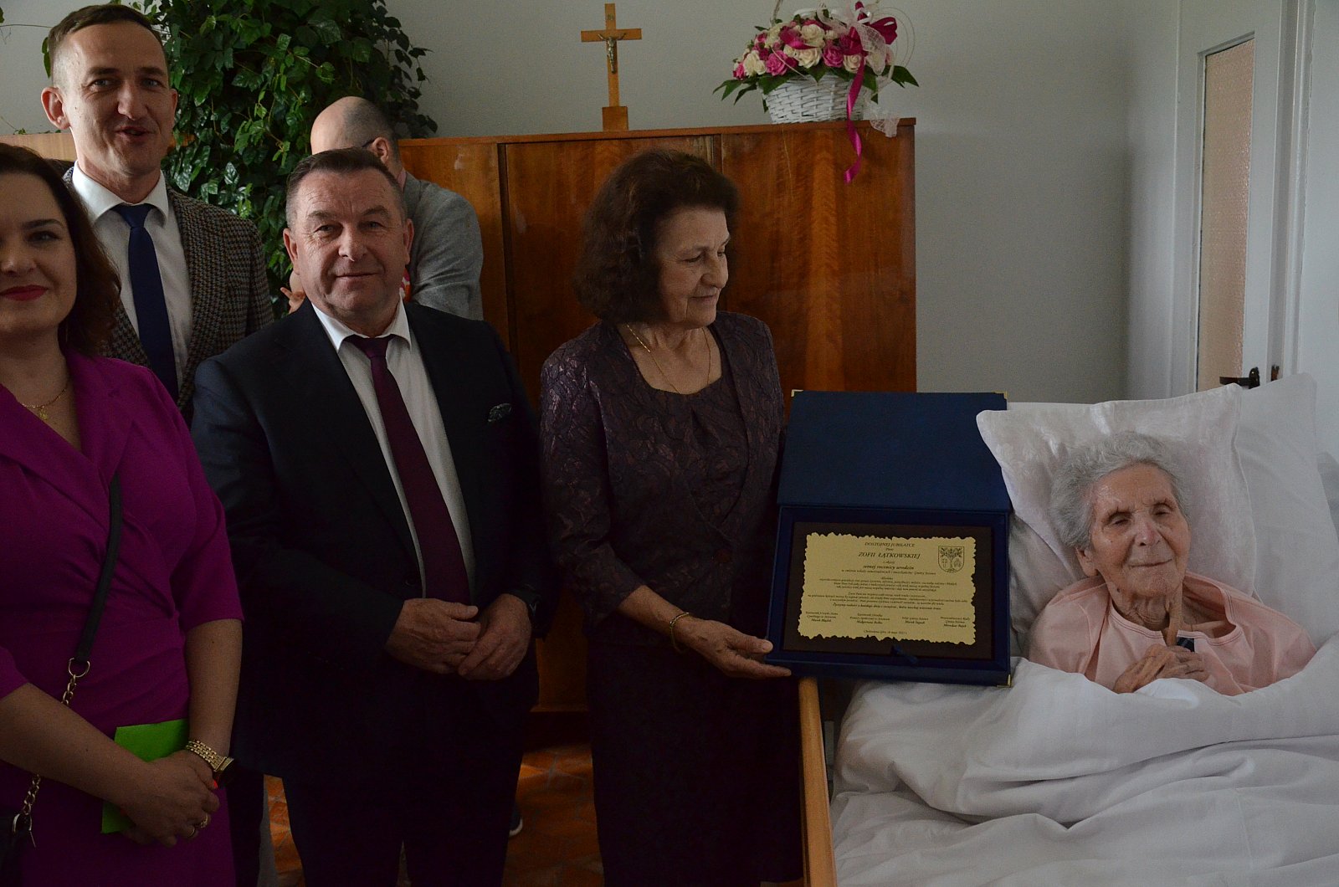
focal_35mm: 38
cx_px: 670
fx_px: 1392
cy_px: 444
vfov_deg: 35.3
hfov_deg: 51.4
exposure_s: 1/200
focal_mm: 25
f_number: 5
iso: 2000
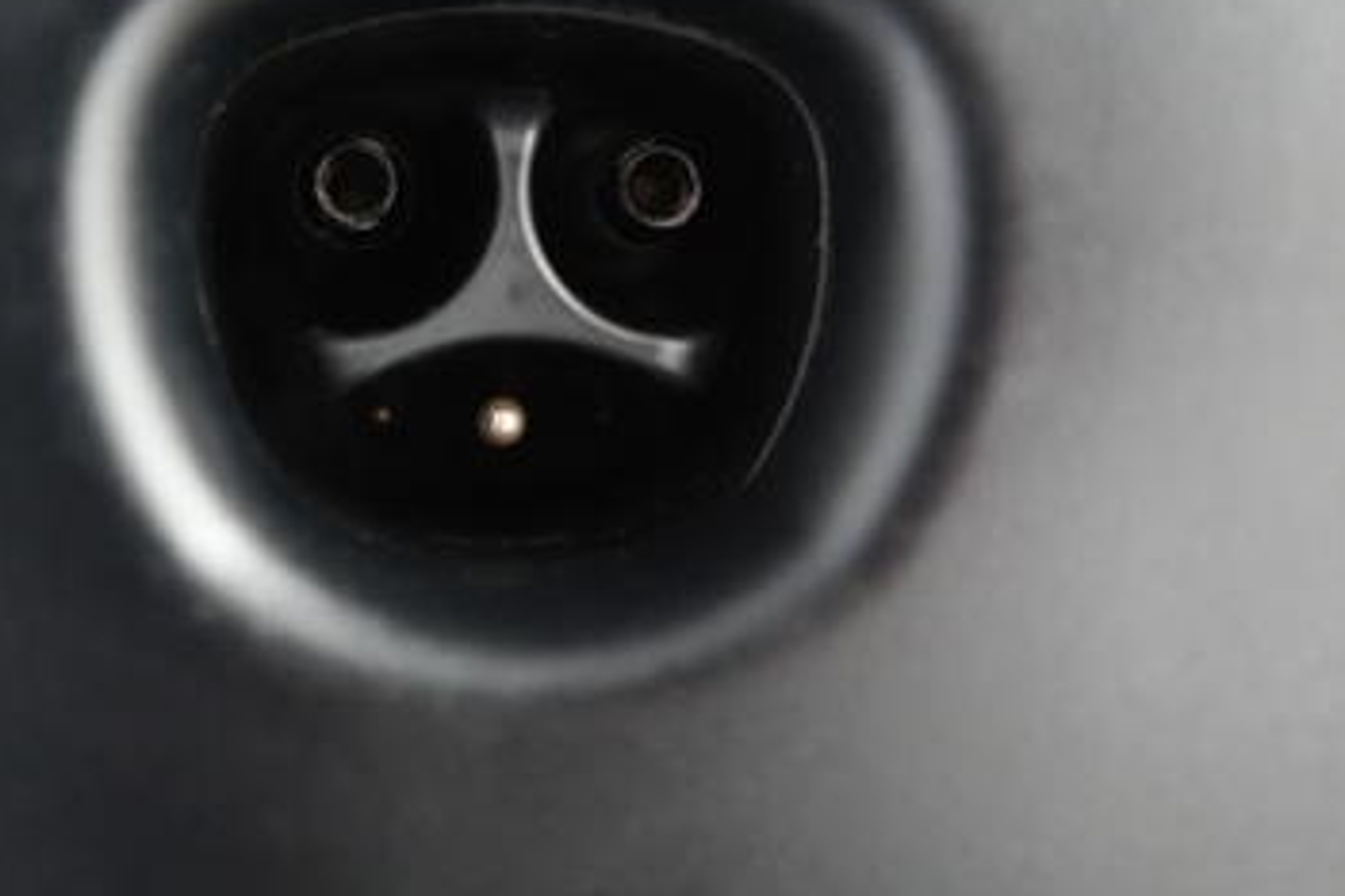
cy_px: 272
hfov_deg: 38.5
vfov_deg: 26.3
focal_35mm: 51
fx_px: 1905
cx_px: 471
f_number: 2.8
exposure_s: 1/60
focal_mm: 28
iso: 6400
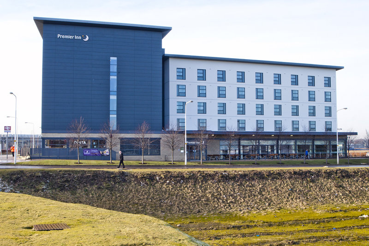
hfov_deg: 46.4
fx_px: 430
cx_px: 184
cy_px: 123
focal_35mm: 42
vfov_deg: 31.8
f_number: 11
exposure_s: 1/60
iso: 200
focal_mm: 28
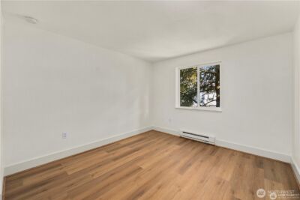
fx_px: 117
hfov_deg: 104.2
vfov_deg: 81.3
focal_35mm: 14
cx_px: 150
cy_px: 100
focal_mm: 14
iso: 320
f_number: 7.1
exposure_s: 1/60
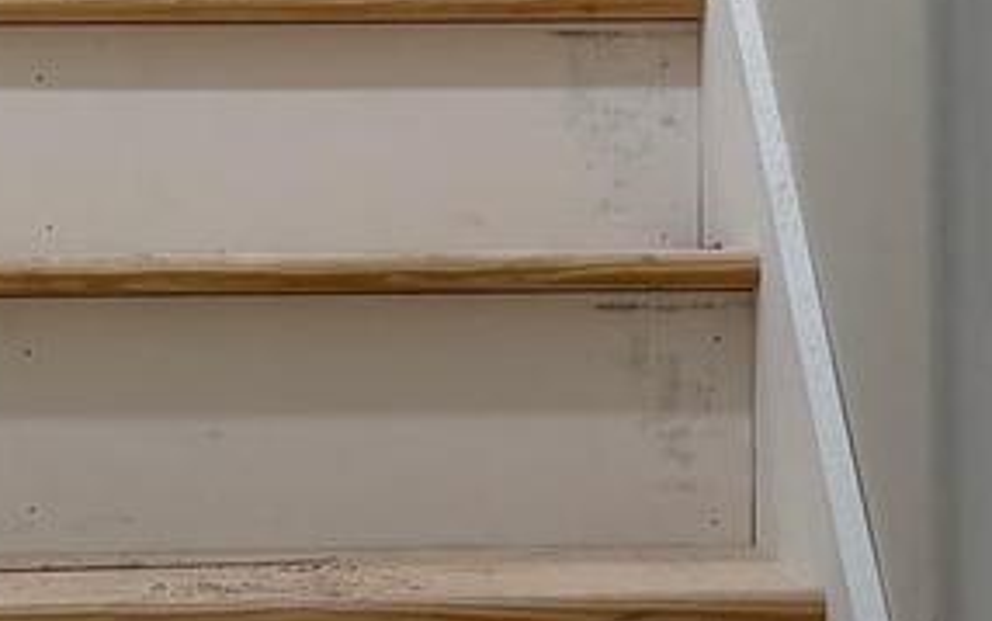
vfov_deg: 10.2
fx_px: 3462
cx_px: 392
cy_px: 350
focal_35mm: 128
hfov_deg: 16.3
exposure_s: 1/234
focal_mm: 6.76
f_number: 1.78
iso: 200
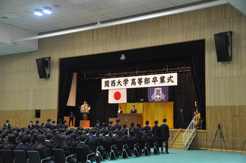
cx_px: 123
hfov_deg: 37.9
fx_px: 358
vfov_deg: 25.7
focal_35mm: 52
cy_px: 82
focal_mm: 35
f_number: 4.2
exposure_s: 1/80
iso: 400
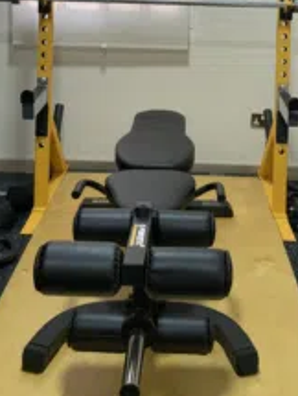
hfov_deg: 28.1
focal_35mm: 52
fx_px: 595
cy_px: 63
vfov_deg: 35.2
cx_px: 177
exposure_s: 1/60
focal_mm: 3.99
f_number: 1.8
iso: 200
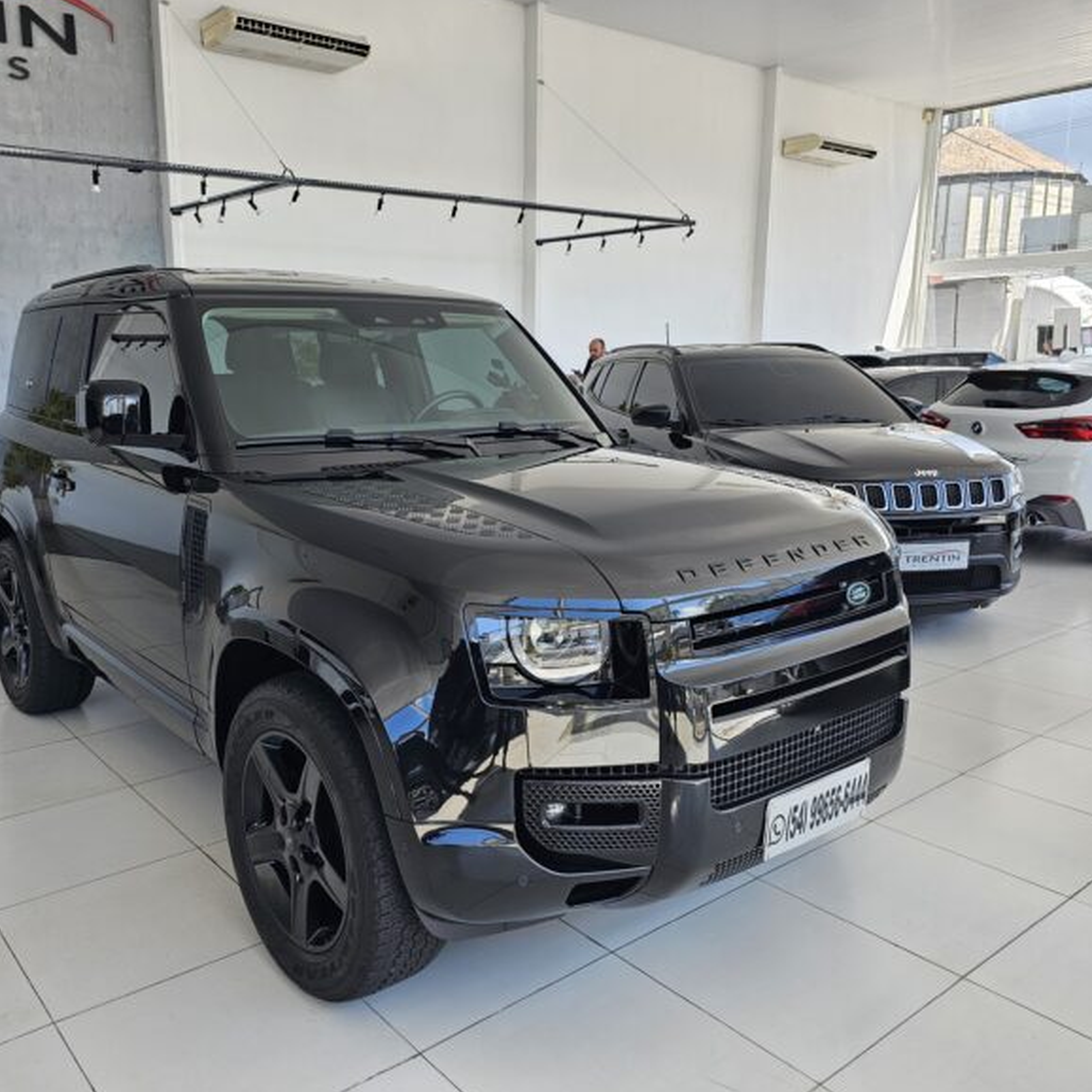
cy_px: 545
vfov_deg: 57.3
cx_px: 465
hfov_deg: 57.1
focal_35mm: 28
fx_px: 999
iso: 12
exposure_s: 1/100
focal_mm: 6.3
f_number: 1.7
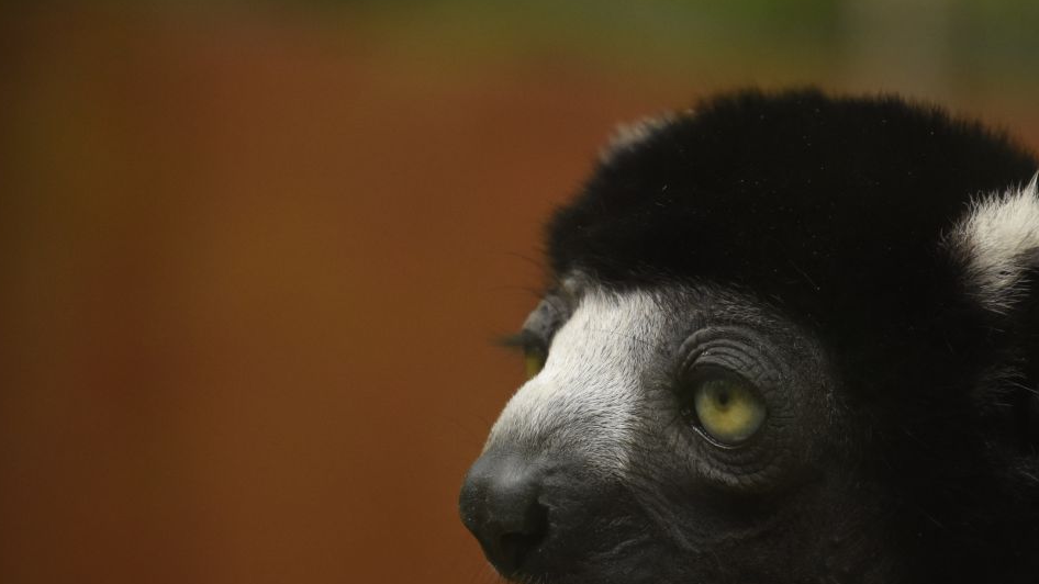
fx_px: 8237
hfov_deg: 7.2
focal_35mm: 299
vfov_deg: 4.1
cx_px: 645
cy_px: 328
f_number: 6
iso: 1600
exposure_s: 1/1600
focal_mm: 150
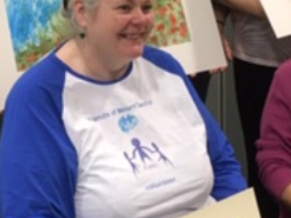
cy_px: -7
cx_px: 132
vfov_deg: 13.7
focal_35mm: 106
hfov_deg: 18.6
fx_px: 891
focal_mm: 4.15
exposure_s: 1/17
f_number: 2.2
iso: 50
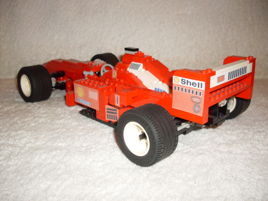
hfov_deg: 49.0
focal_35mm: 38
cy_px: 100
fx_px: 294
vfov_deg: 37.7
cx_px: 134
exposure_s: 1/45
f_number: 2.8
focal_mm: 6.3
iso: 100
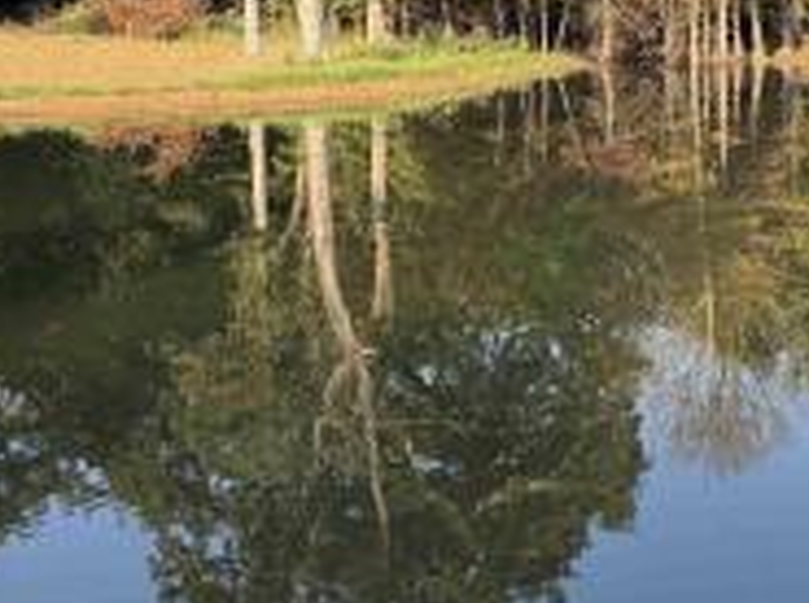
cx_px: 844
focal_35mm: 52
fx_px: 1213
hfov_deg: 33.2
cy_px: 153
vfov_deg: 27.6
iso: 80
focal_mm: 6.76
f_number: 1.78
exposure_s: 1/730
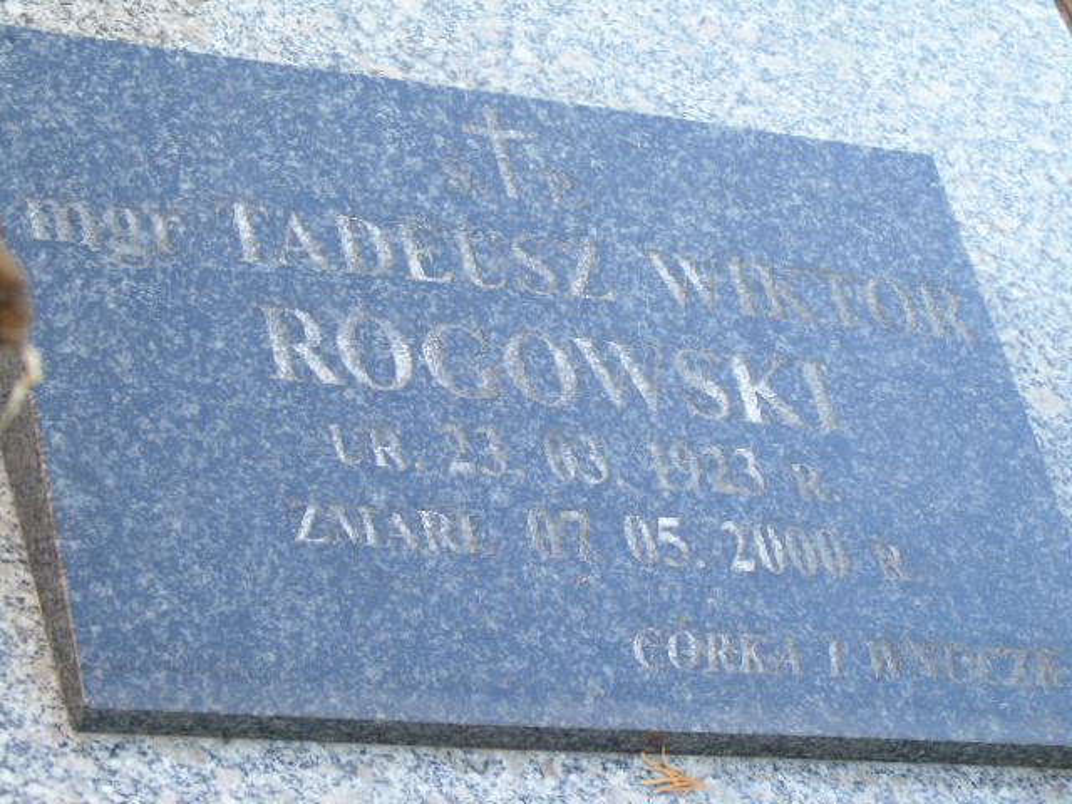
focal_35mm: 108
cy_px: 402
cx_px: 536
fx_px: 3345
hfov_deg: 18.2
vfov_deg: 13.7
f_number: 4.4
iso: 80
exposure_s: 1/30
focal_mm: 19
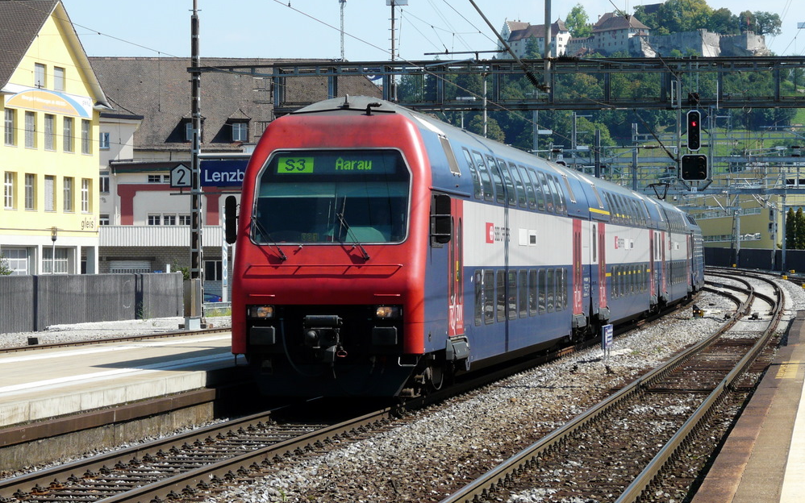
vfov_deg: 11.0
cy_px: 248
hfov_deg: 17.5
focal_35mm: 119
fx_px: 2611
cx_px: 402
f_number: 5.6
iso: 100
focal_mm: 18.3
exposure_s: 1/250
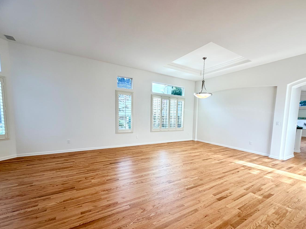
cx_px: 158
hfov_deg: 94.5
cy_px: 129
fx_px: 141
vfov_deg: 77.7
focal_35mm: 16
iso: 40
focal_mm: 2.22
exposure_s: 1/120
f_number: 2.2
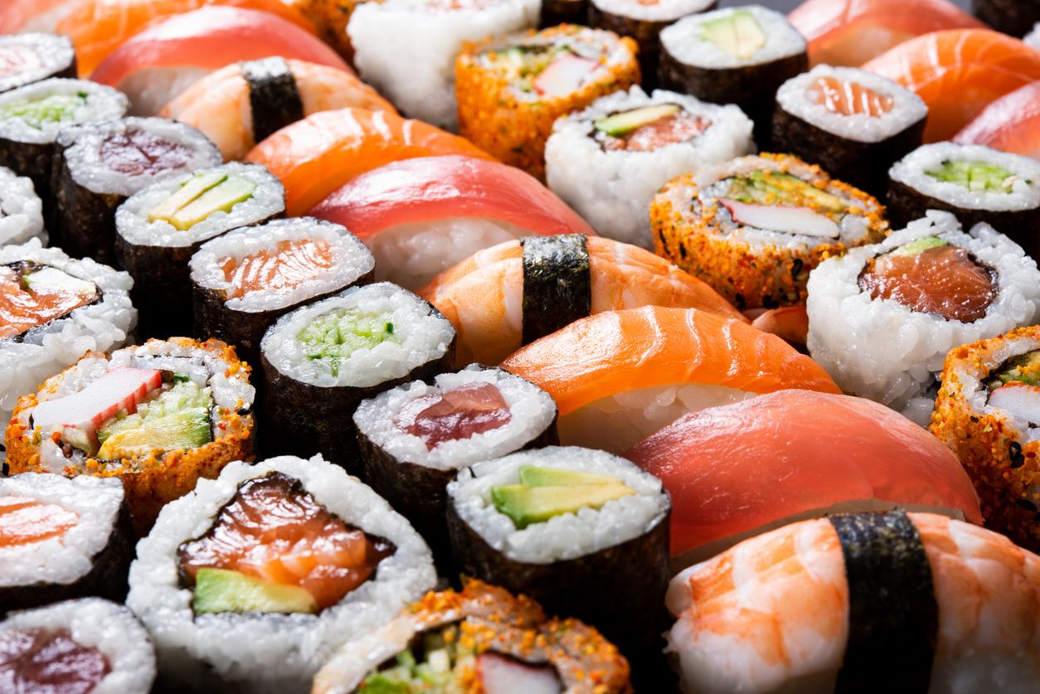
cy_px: 347
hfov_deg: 33.4
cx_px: 520
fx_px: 1734
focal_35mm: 60
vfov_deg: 22.6
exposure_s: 1/200
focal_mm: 60
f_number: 16
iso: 200
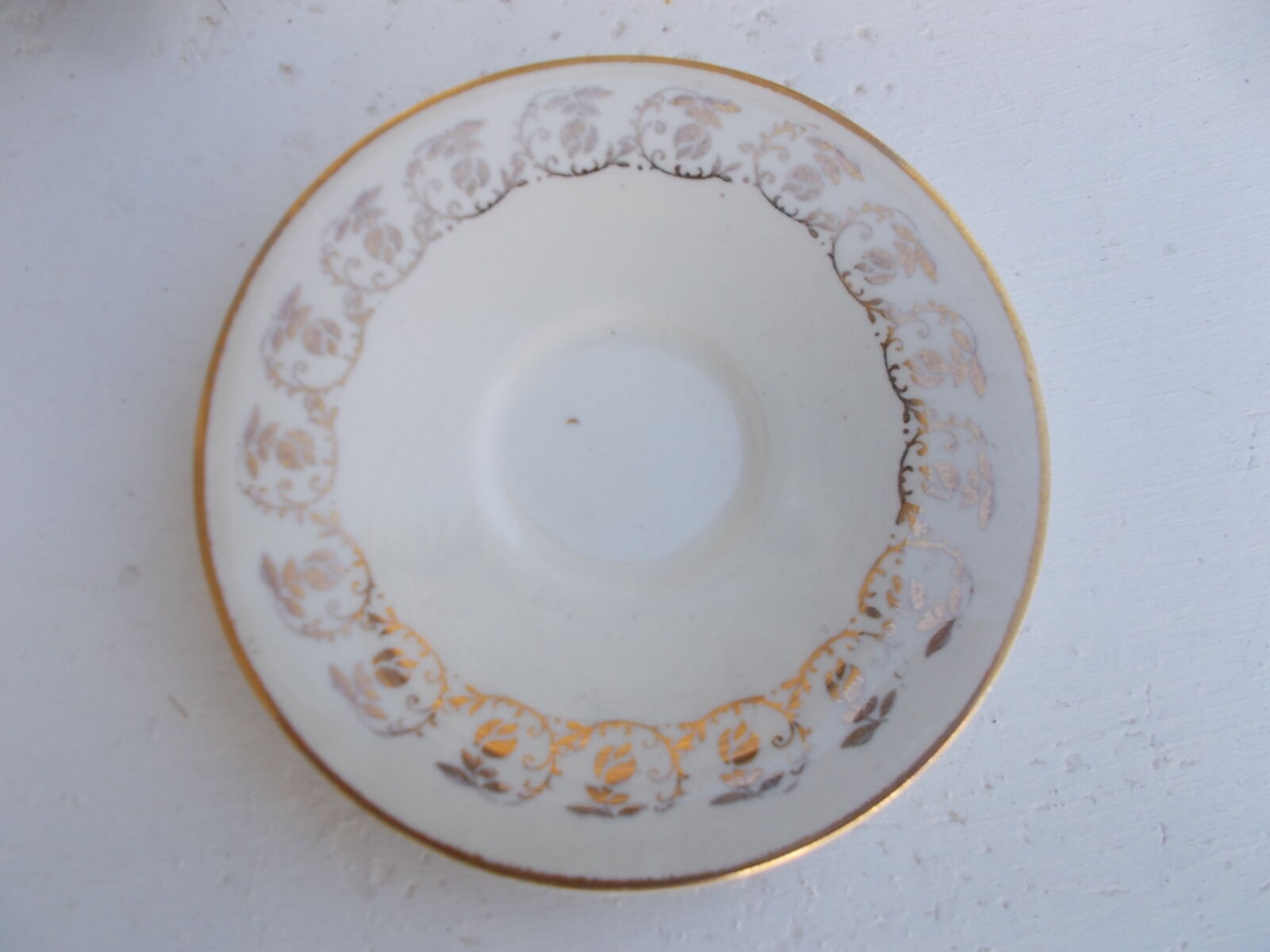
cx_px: 635
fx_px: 954
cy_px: 476
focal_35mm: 26
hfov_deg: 67.3
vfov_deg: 53.1
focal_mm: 4.6
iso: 80
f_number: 3.2
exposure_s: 1/160
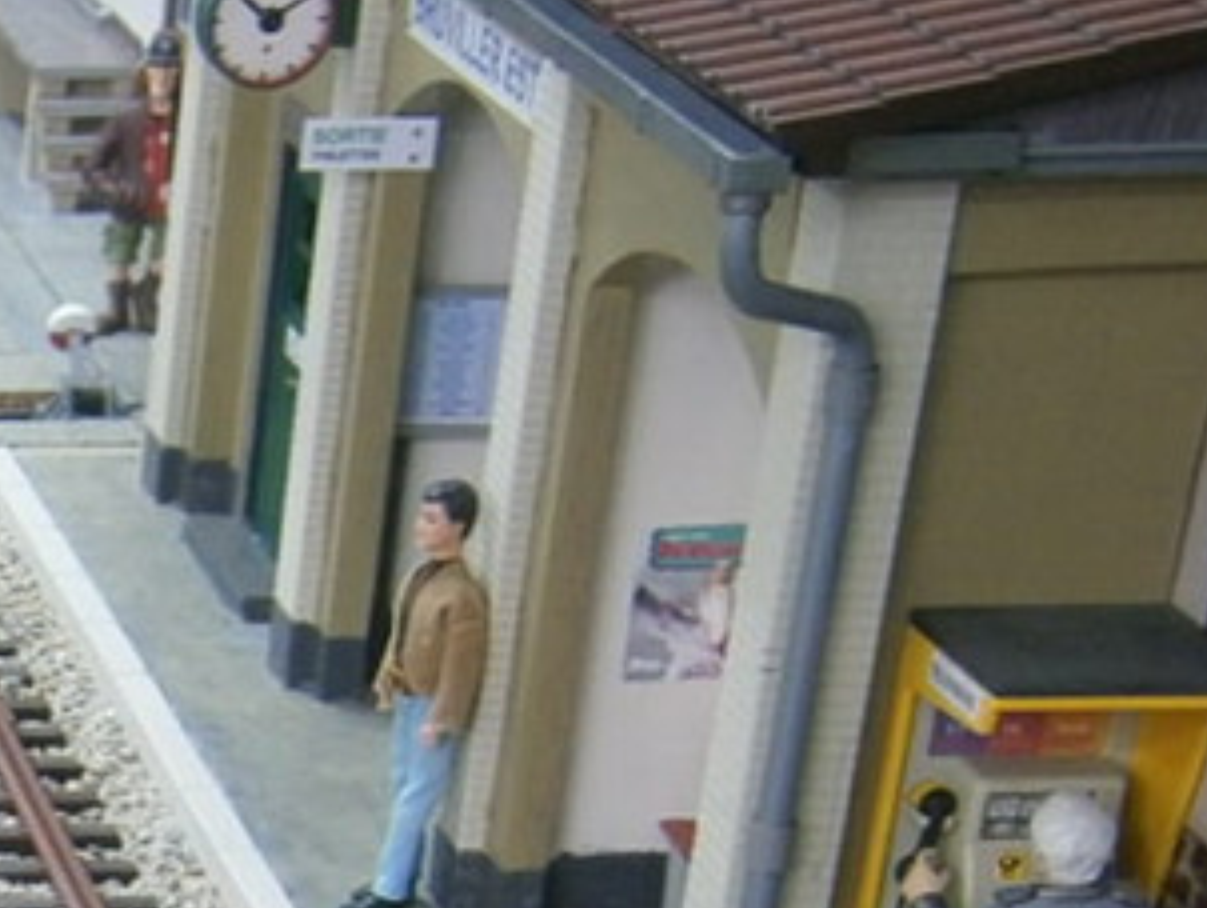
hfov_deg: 14.0
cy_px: 1484
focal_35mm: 127
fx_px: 4432
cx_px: -885
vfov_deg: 11.1
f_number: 3.1
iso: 125
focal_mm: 6.4
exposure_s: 1/6
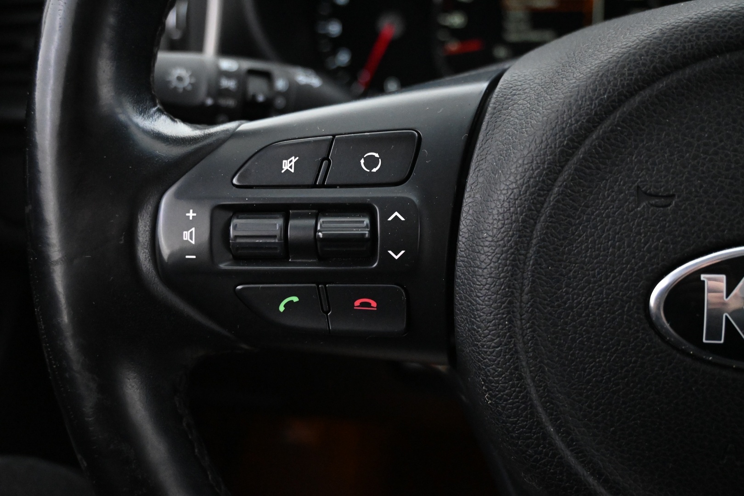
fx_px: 666
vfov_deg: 40.8
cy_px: 248
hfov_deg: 58.3
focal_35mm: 32
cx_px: 372
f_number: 4
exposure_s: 1/30
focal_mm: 21.5
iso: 6400
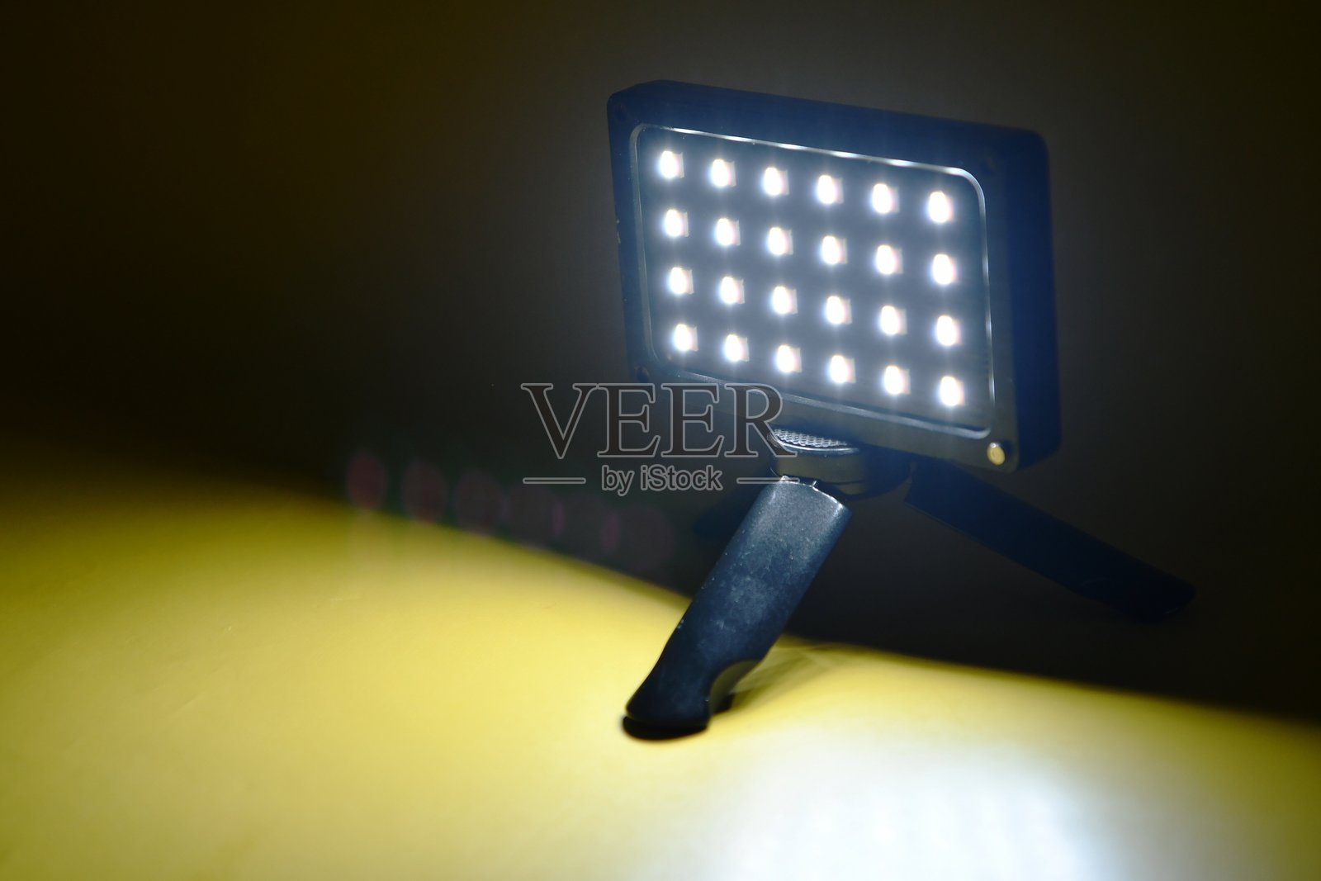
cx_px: 660
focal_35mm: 105
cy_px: 440
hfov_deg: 19.5
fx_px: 3853
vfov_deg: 13.0
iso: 400
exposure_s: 1/500
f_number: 4.5
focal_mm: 70
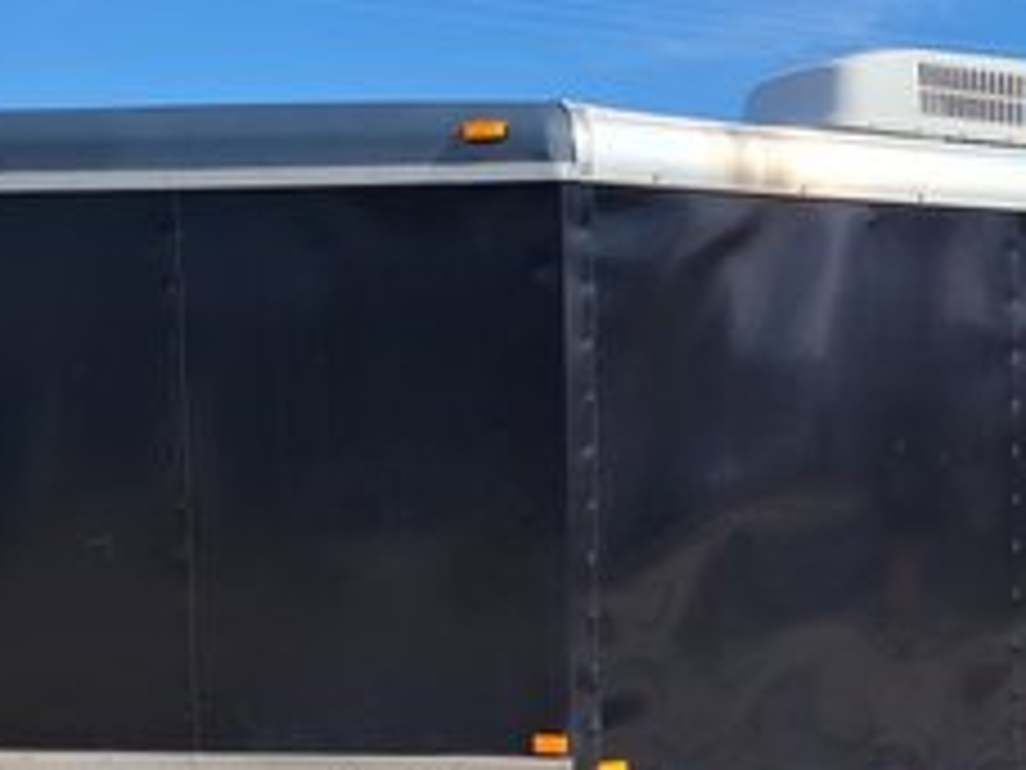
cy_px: 601
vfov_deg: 20.2
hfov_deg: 26.2
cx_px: 920
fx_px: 2134
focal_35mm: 72
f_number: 1.8
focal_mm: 5.4
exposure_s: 1/1799
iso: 40
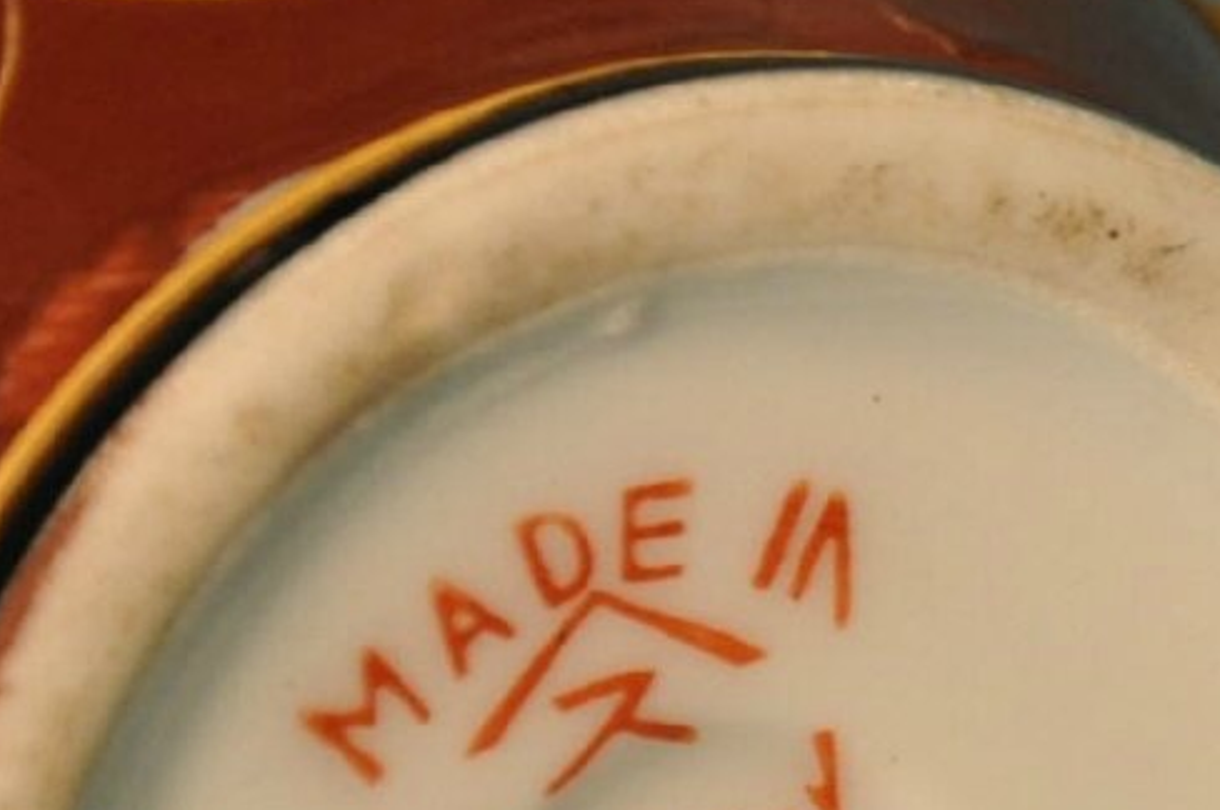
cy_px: 585
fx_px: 22374
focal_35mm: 661
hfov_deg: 3.1
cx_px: 1628
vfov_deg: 2.1
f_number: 6.3
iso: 800
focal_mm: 105
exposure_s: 1/160
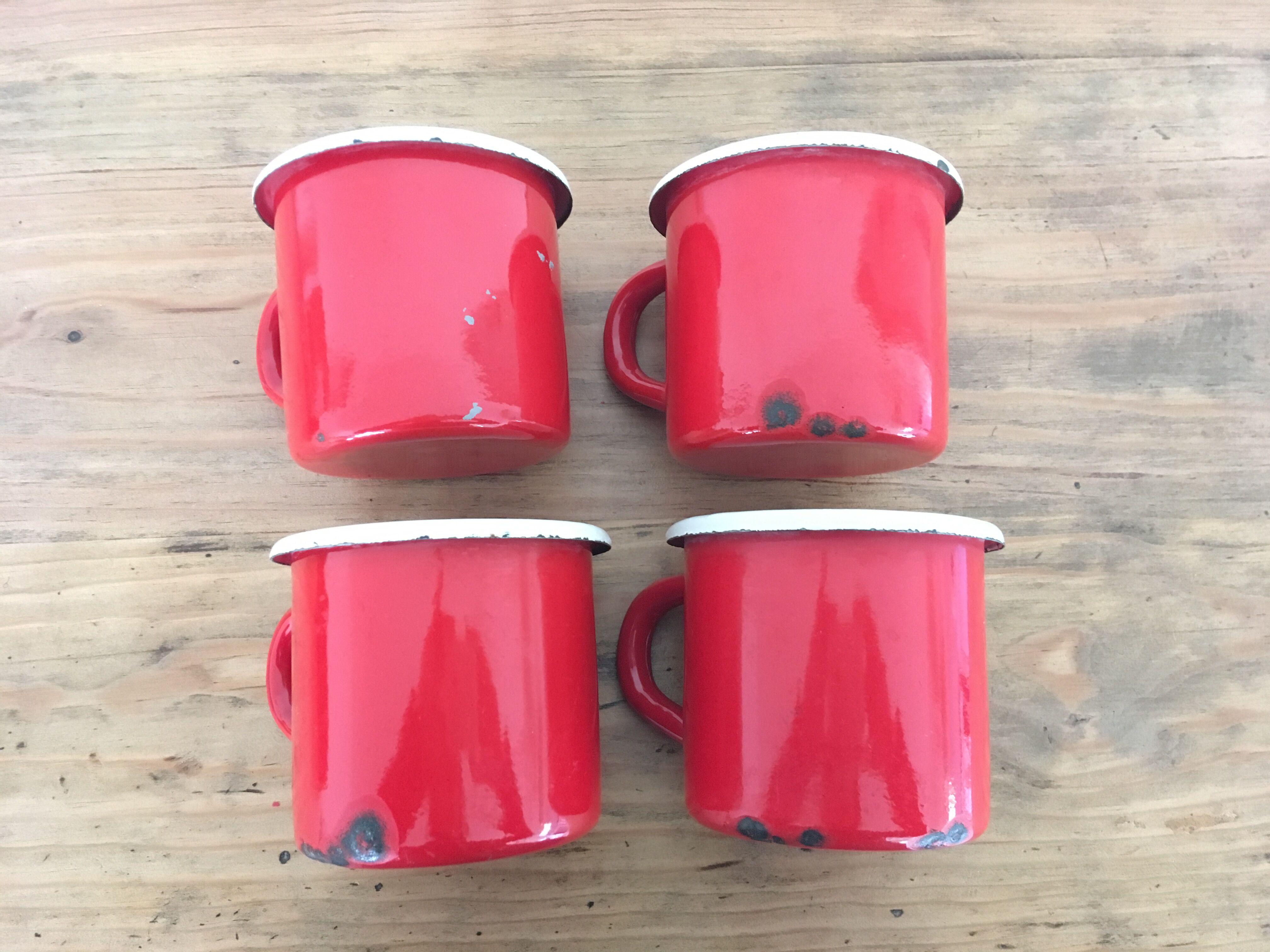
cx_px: 635
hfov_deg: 61.7
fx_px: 1064
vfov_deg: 48.2
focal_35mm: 29
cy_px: 476
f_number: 2.2
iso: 500
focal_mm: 4.15
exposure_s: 1/17
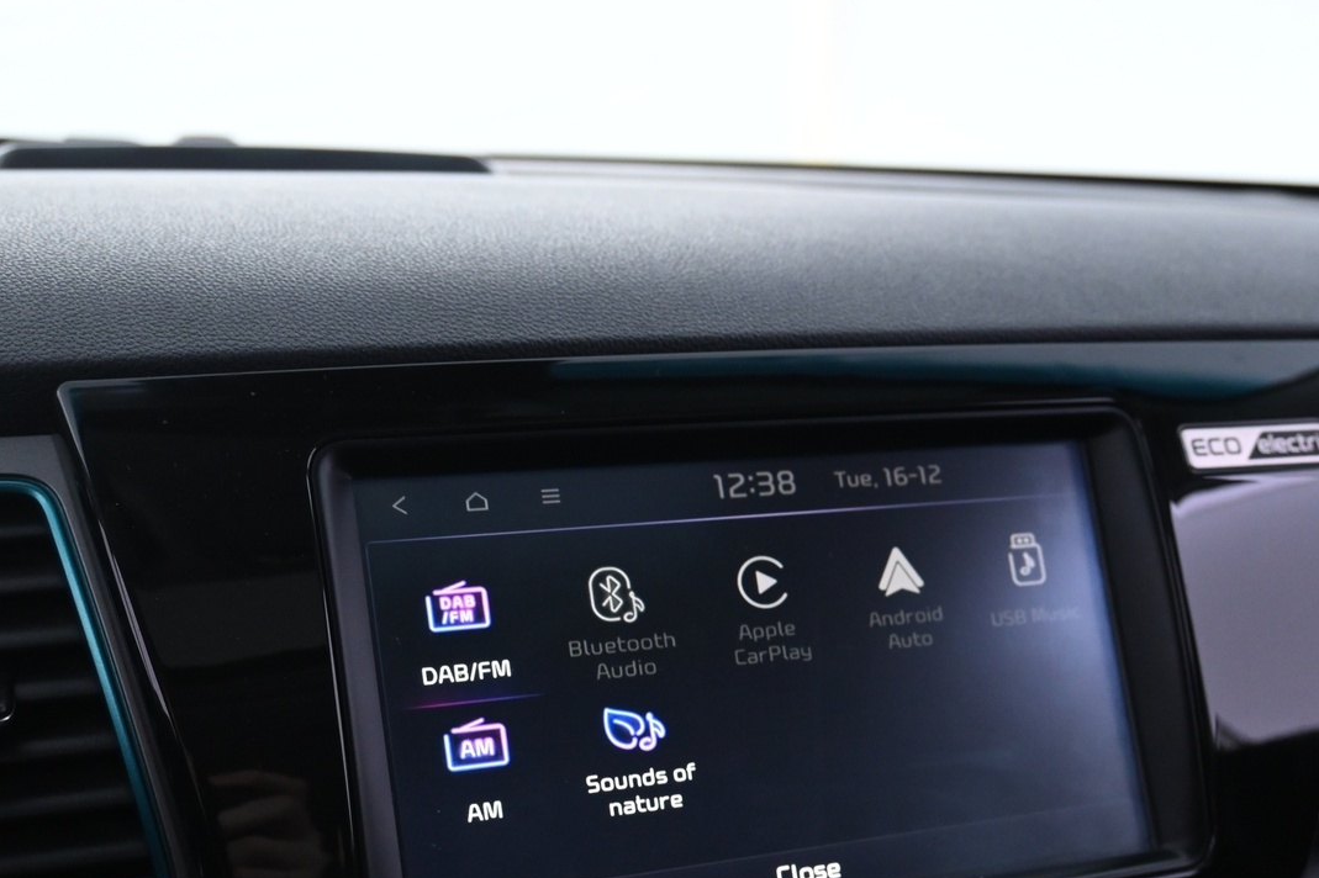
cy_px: 633
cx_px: 760
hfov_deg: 41.2
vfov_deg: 27.9
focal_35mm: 48
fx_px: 1749
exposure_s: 1/30
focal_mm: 21
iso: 1250
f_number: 4
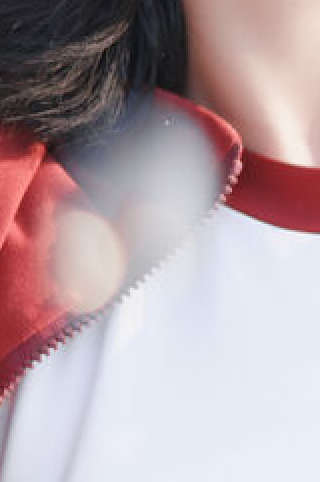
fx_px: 5001
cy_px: 330
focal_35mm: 374
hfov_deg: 3.6
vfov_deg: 5.5
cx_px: 562
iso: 100
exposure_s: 1/4000
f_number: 1.4
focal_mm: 50
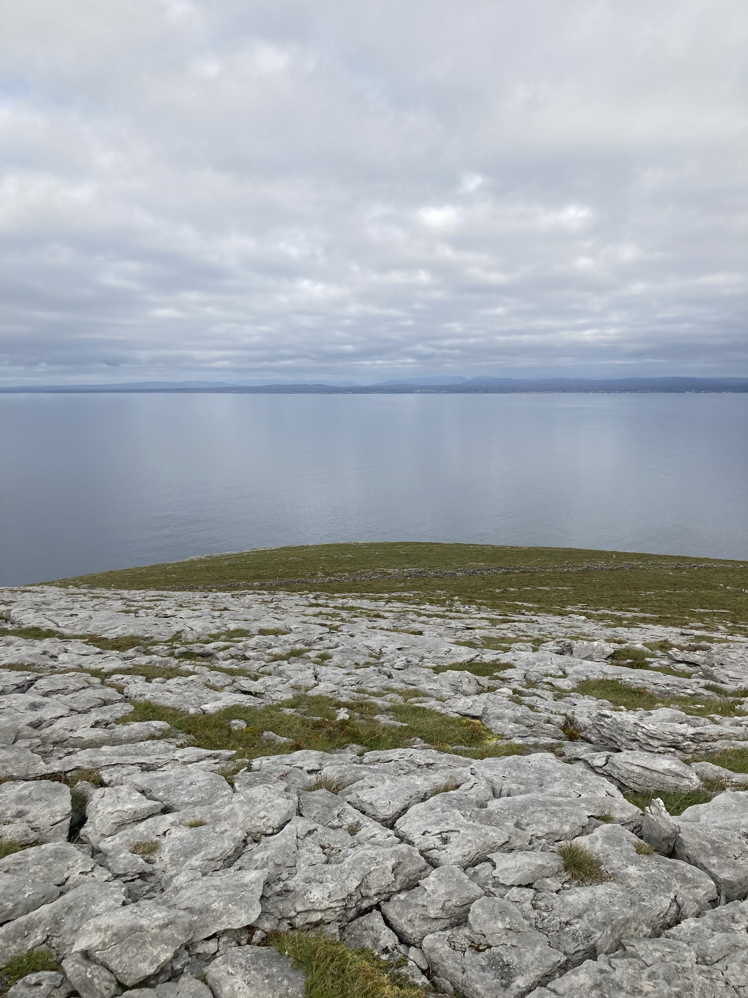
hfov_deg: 49.7
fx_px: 807
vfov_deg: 63.4
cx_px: 374
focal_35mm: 28
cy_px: 499
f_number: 1.8
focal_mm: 3.99
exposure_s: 1/2088
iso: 20
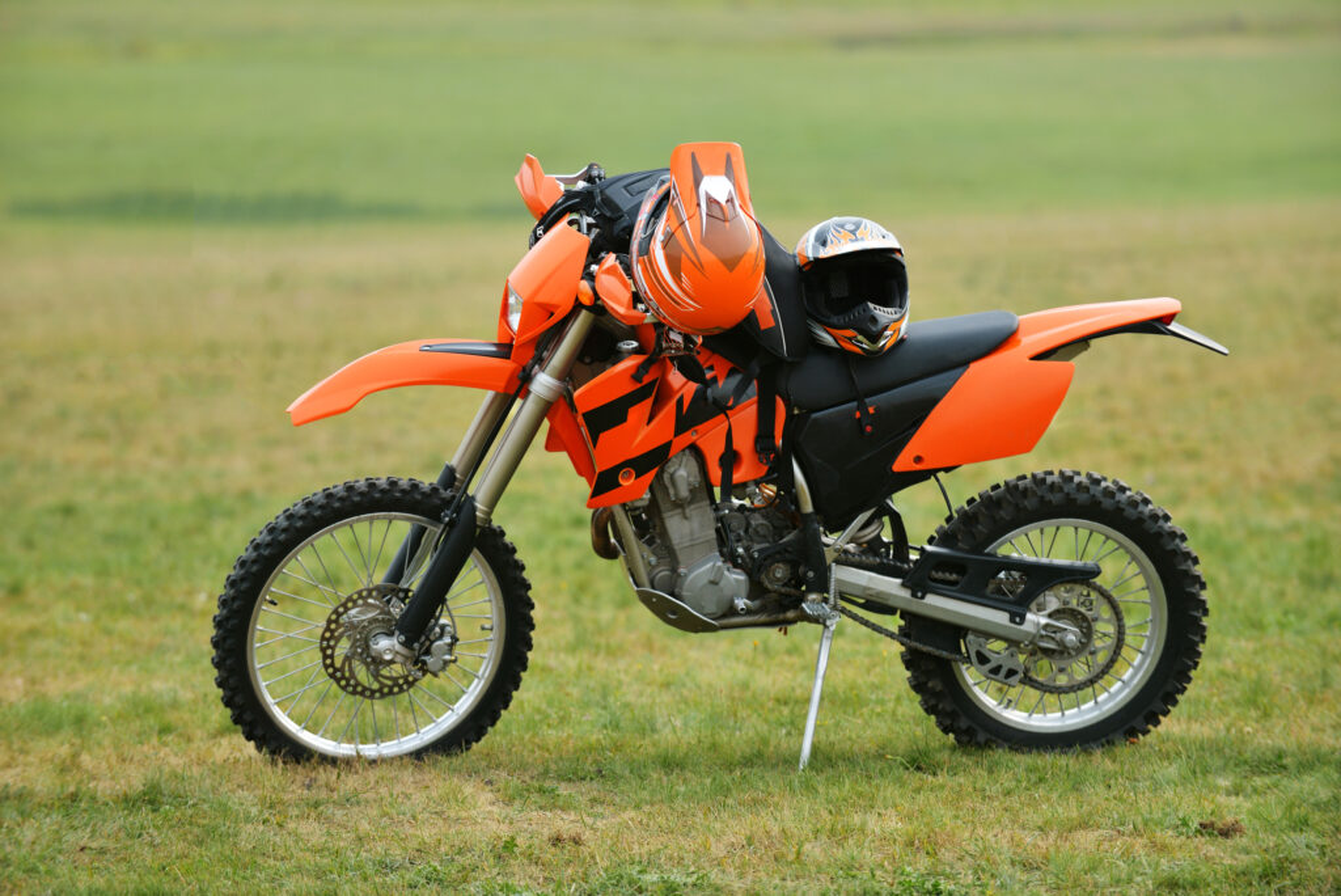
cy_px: 448
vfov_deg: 6.9
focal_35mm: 200
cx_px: 670
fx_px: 7454
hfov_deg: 10.3
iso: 100
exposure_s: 1/1000
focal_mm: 200
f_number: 4
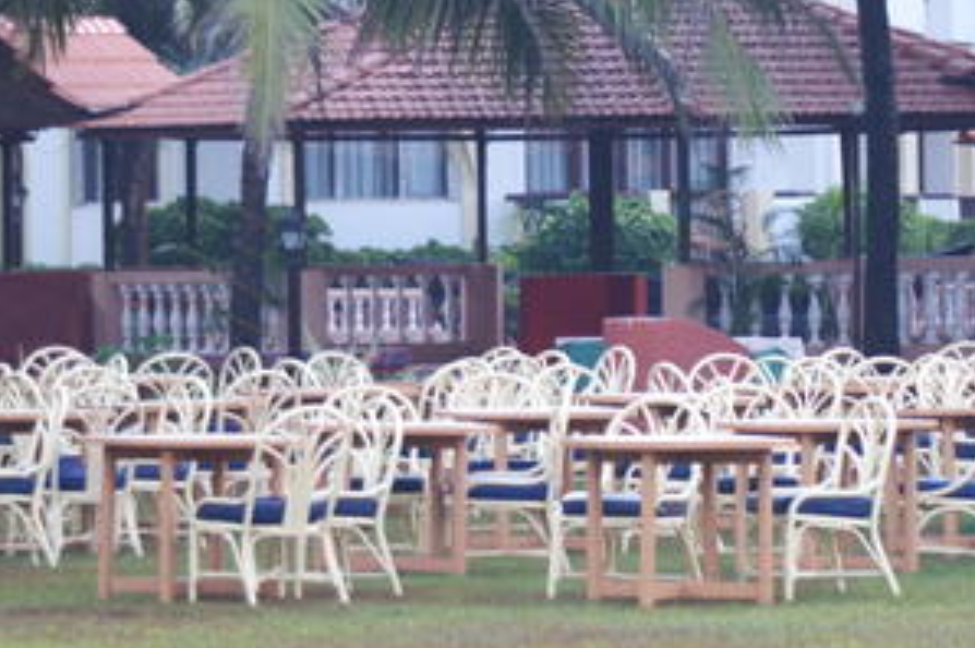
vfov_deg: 4.3
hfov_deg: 6.4
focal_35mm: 322
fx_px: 8711
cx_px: 674
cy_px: 196
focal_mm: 100
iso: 400
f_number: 4.5
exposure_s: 1/50
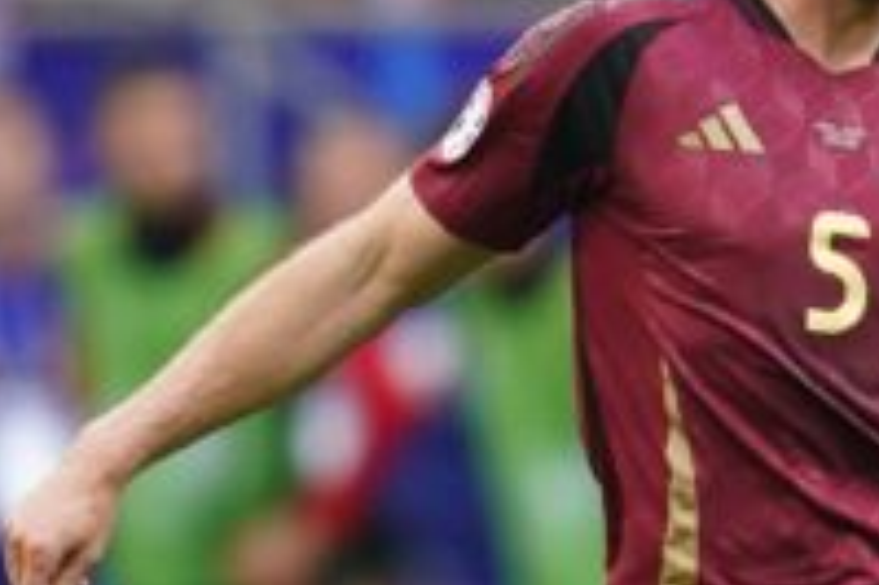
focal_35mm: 1535
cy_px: 660
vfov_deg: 0.9
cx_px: 835
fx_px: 37448
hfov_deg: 1.3
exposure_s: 1/2500
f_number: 2.8
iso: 1250
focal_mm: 400
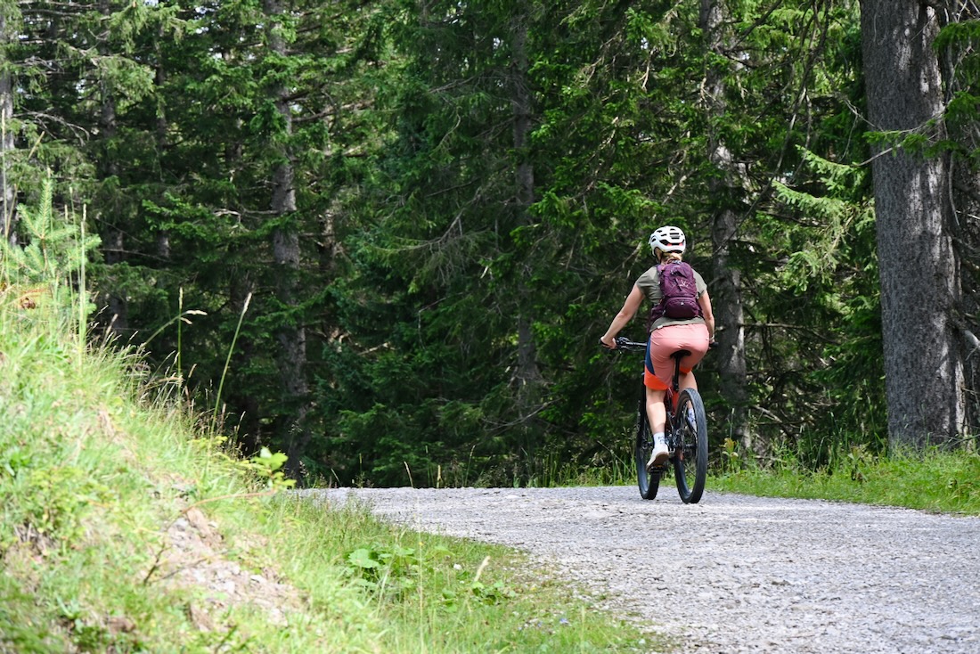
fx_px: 5446
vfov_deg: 6.9
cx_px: 490
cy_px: 327
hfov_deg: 10.3
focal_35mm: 200
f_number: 11
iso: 560
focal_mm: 200
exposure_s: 1/125
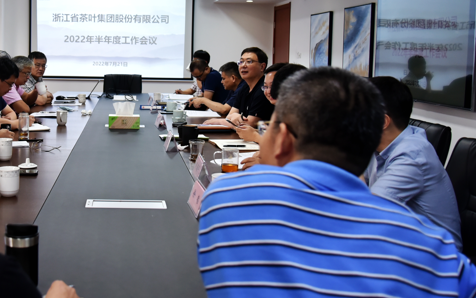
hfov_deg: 41.8
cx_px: 143
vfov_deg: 27.2
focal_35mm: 47
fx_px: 610
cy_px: 90
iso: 900
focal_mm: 24
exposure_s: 1/200
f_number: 3.5
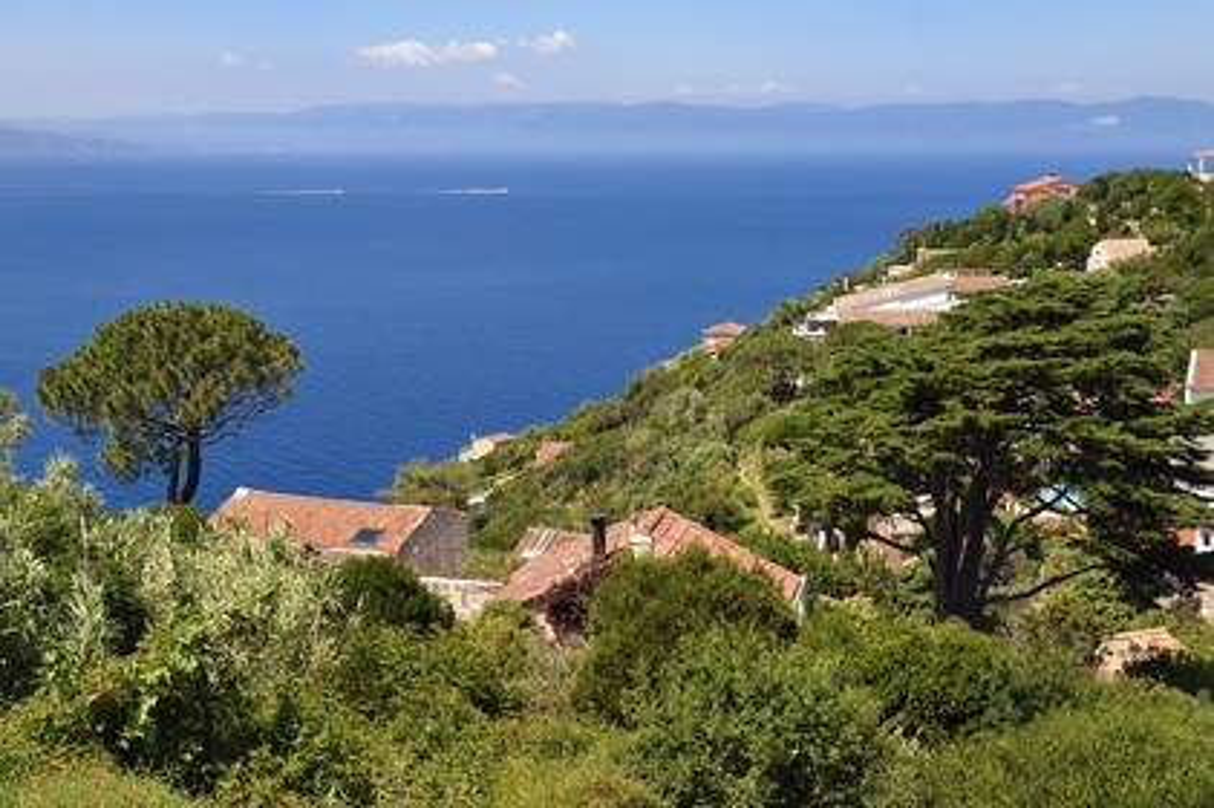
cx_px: 607
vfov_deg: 30.5
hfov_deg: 44.5
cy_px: 404
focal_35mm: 44
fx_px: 1483
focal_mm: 44
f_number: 8
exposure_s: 1/500
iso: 200
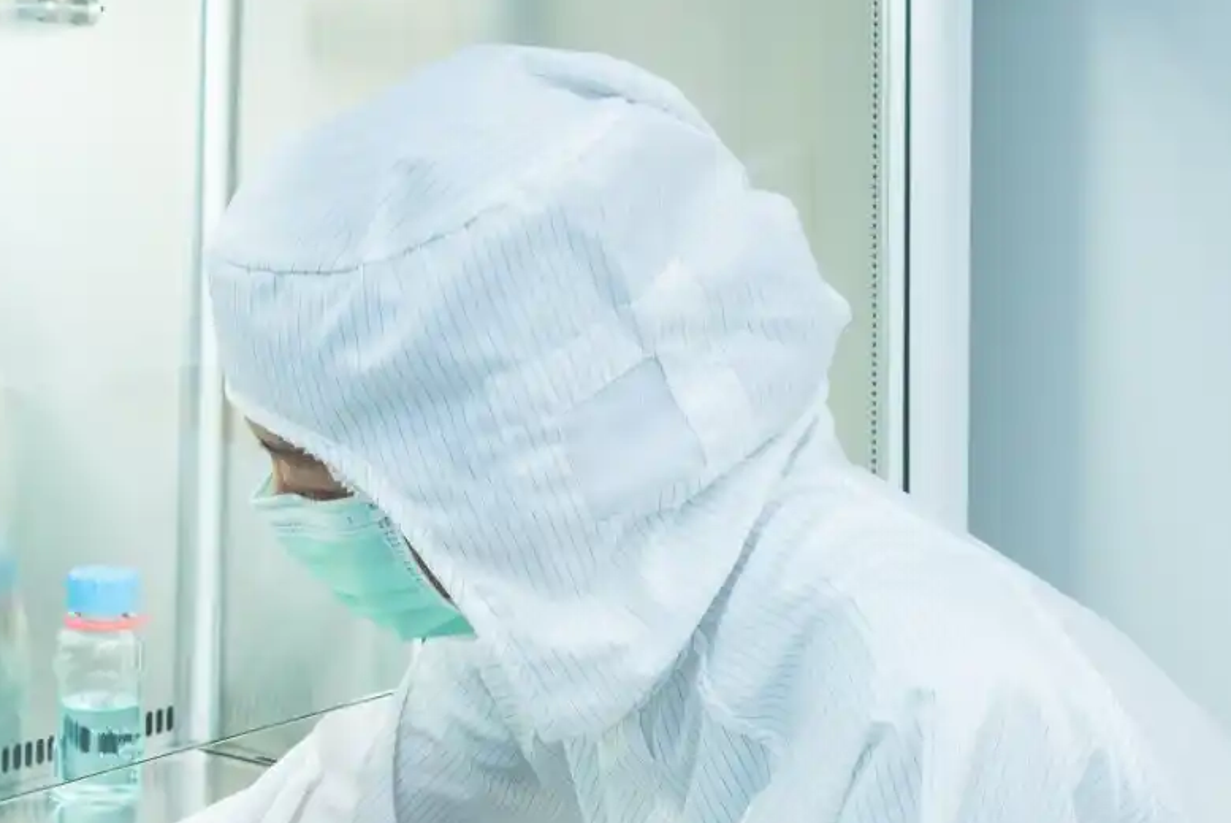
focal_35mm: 81
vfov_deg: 16.5
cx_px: 117
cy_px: 815
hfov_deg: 24.3
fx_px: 2771
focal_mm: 35
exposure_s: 1/20
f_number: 9
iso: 800
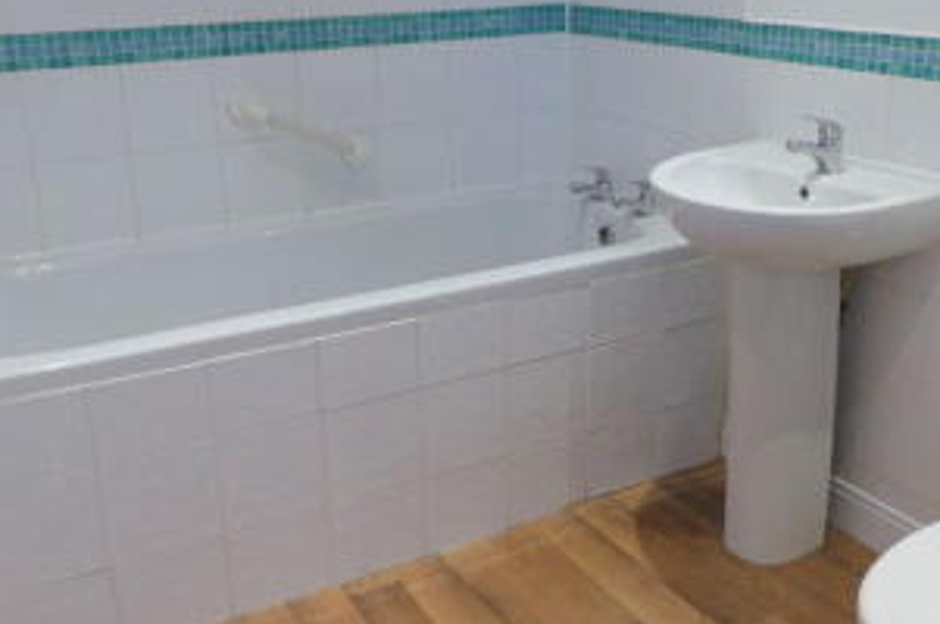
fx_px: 991
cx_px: 534
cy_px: 251
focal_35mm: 38
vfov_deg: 34.9
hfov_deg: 50.6
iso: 100
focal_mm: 4.7
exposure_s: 1/60
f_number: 1.4
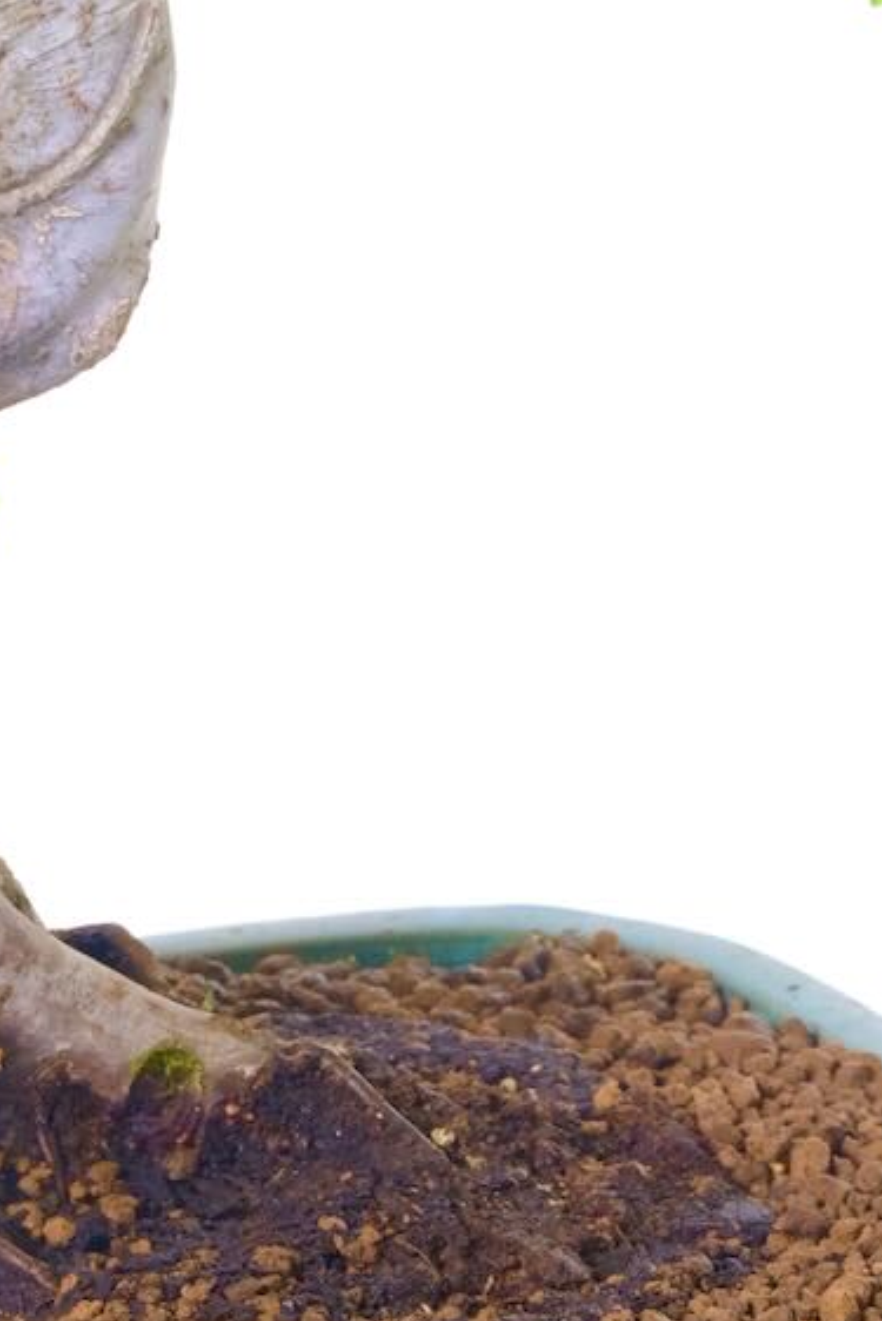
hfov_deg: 4.4
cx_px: -71
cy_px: -80
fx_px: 11385
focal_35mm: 310
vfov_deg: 6.6
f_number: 13
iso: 2500
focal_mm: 90.4
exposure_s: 1/15
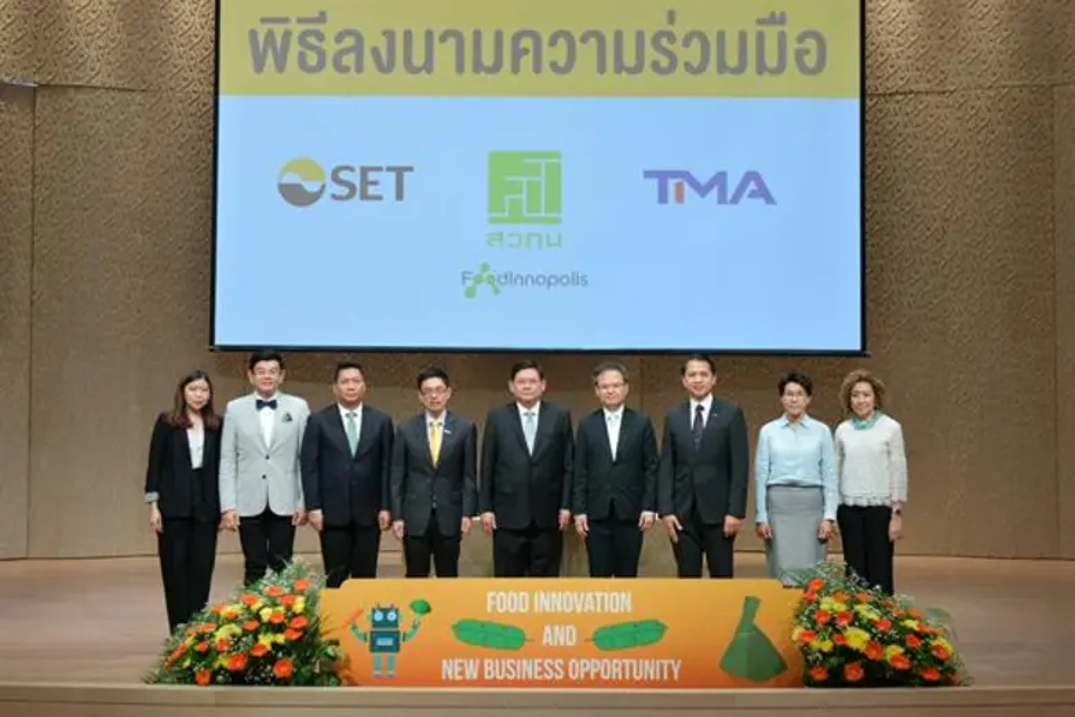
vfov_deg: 27.0
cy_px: 358
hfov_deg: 39.6
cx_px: 538
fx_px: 1493
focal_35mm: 50
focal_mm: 50
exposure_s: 1/100
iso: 1250
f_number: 4.5
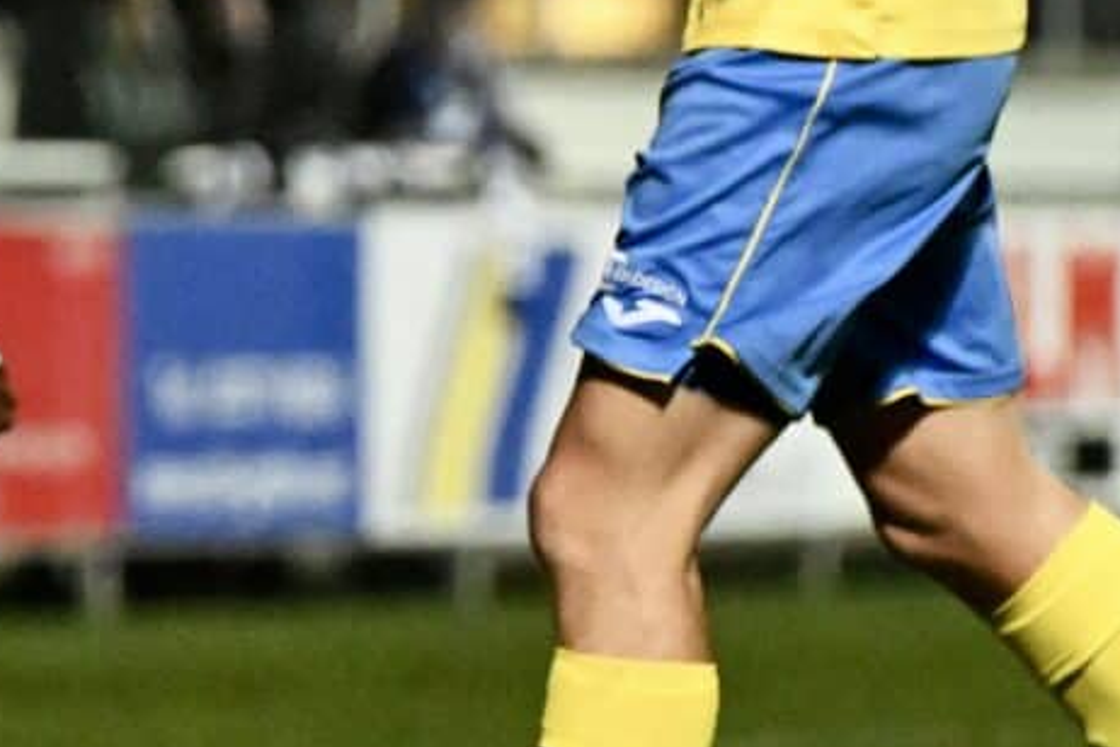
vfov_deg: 2.2
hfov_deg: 3.3
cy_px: 74
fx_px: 19287
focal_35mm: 620
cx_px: -541
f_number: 2.8
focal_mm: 140
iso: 8000
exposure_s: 1/1600
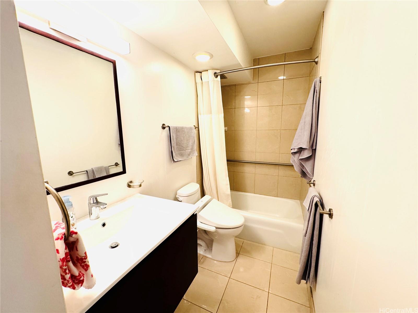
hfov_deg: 102.1
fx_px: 169
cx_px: 209
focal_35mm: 14
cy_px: 156
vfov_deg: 85.7
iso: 250
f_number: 2.2
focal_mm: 2.22
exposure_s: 1/120
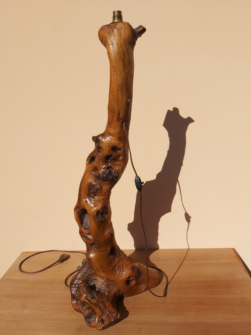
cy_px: 168
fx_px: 251
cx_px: 126
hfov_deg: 53.1
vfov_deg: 67.3
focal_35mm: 26
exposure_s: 1/5197
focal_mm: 3.92
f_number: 1.7
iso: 64
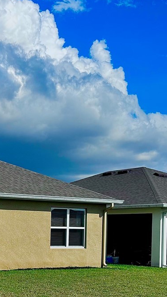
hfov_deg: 18.0
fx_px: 495
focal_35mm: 63
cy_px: 235
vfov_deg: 32.5
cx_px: -41
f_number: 1.78
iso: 80
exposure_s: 1/10417
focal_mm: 6.76
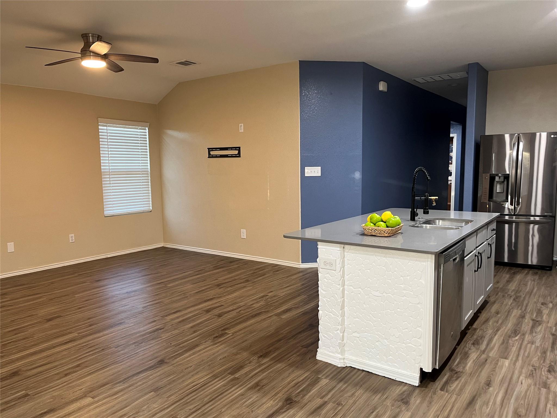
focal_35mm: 26
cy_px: 209
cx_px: 278
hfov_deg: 67.3
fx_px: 418
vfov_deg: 53.1
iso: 200
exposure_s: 1/60
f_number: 1.6
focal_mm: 5.1
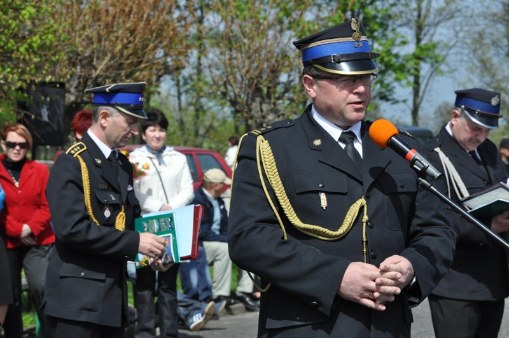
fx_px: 1800
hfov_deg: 16.1
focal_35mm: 128
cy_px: 169
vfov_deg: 10.7
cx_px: 254
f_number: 8
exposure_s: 1/2500
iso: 1000
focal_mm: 85
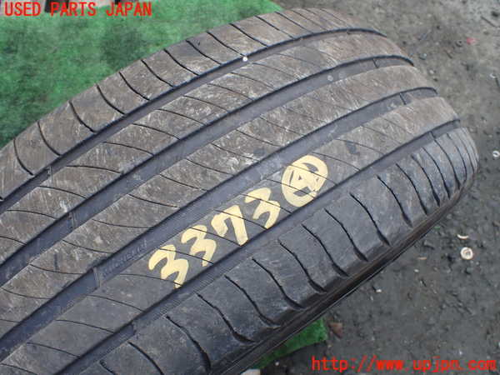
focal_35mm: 30
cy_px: 188
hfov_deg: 60.0
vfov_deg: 46.8
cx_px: 250
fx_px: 433
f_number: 3.2
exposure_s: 1/200
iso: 100
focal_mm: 5.4
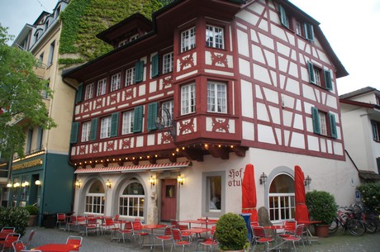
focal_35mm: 27
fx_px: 285
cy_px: 126
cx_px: 190
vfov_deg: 47.8
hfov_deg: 67.5
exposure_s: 1/30
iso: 200
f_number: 3.5
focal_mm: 18
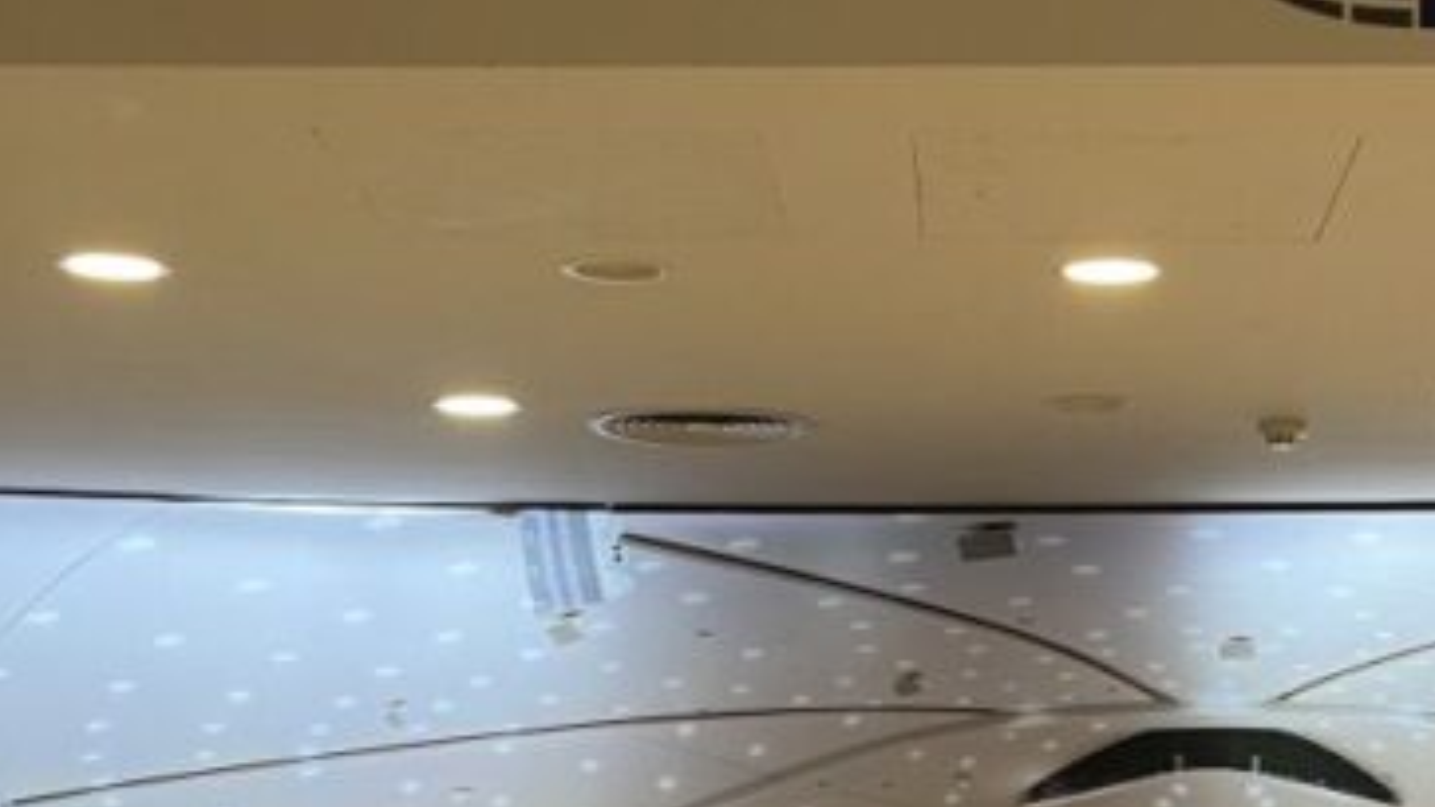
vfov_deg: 14.2
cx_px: 945
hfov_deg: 26.4
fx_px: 3043
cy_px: 1199
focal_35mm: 80
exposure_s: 1/50
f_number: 1.6
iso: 100
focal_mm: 5.1
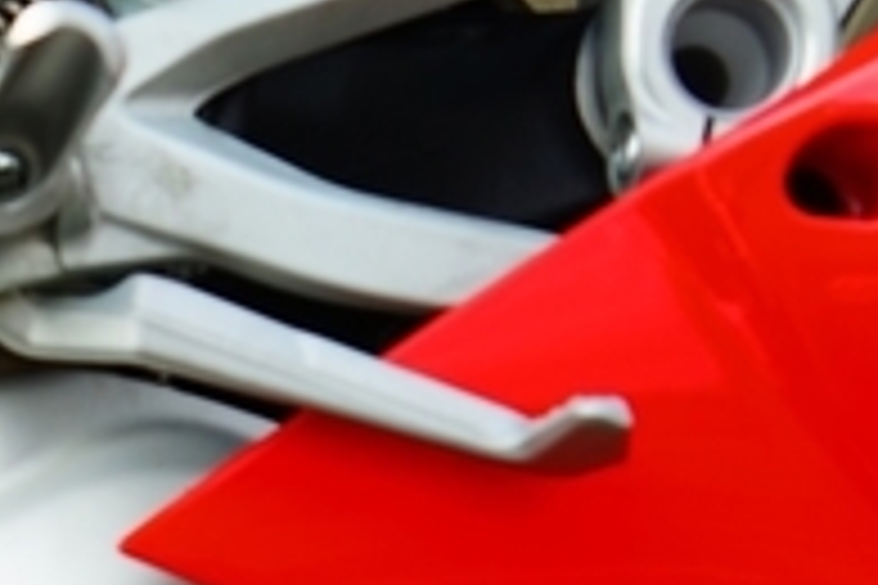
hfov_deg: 15.4
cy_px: 914
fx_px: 3000
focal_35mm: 123
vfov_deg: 10.7
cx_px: -414
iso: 100
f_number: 6.7
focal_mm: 30
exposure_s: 1/90
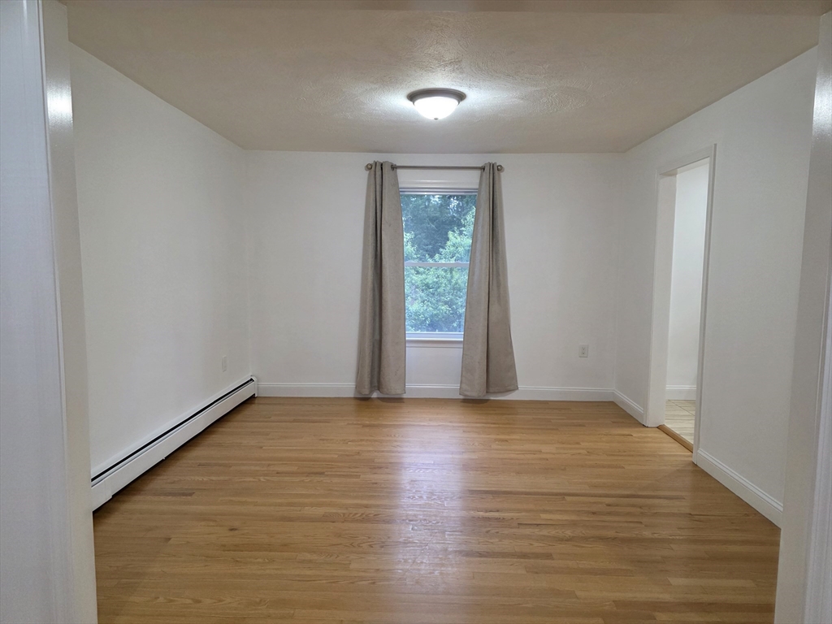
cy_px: 312
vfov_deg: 58.9
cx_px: 416
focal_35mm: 23
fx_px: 553
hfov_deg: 73.9
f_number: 1.7
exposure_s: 1/120
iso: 400
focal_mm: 6.3
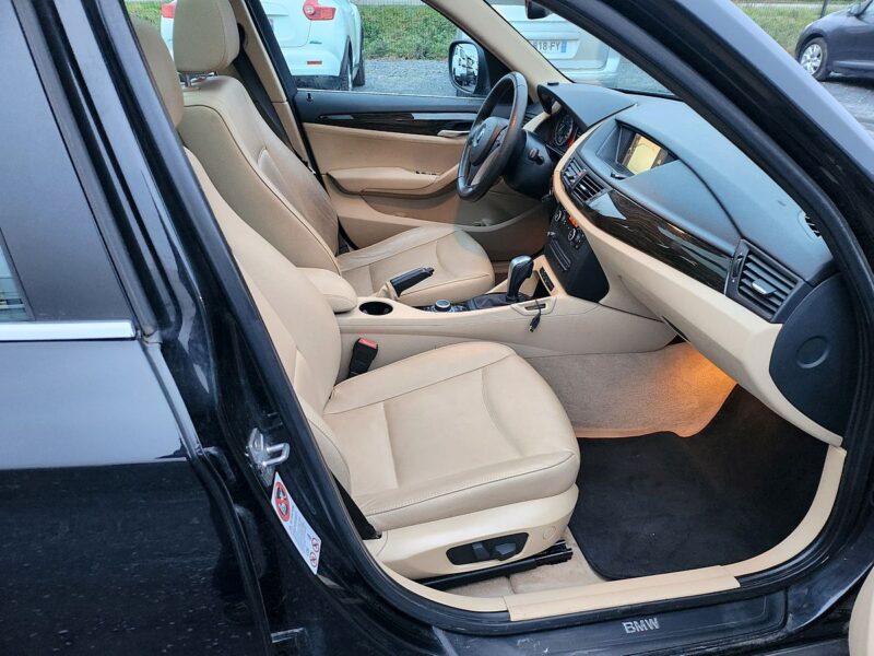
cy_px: 328
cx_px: 437
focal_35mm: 24
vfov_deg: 56.8
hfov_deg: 71.6
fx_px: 606
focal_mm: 5
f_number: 1.8
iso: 640
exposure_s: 1/50
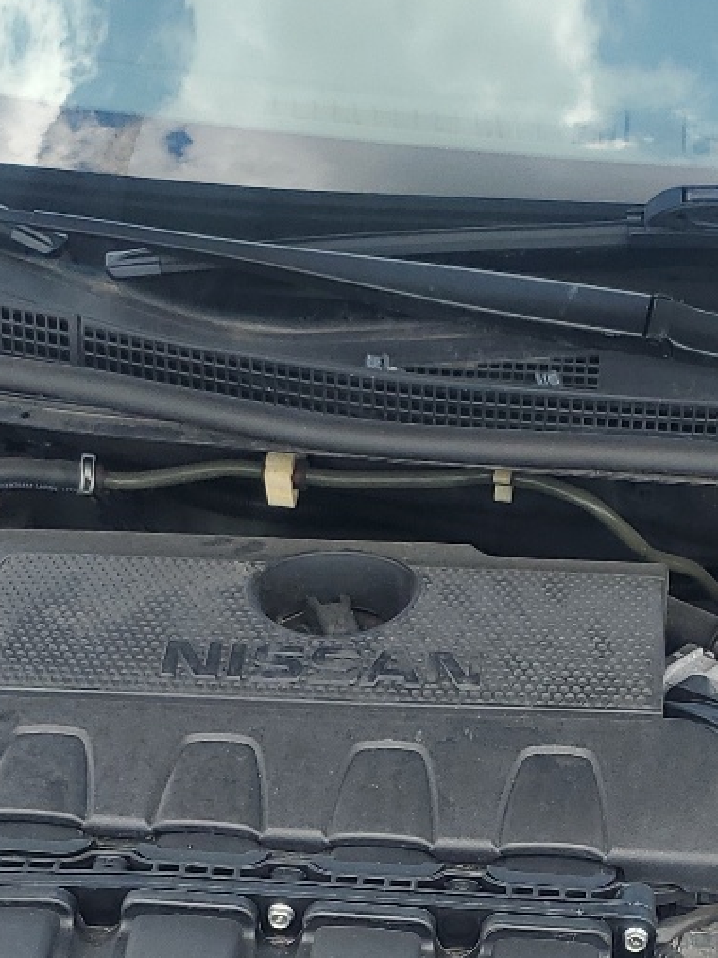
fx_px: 2269
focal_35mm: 82
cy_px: 803
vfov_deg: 23.4
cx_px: 629
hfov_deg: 17.7
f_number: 1.5
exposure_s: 1/588
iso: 50
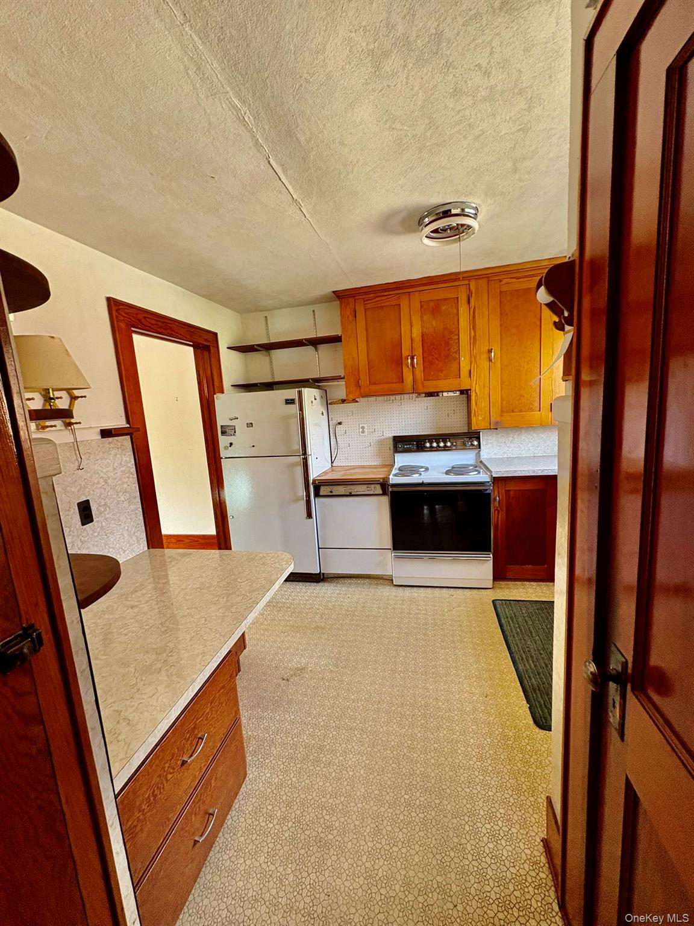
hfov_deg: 85.7
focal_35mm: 14
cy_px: 463
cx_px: 347
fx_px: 374
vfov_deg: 102.1
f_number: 2.2
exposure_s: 1/99
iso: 160
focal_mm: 2.22
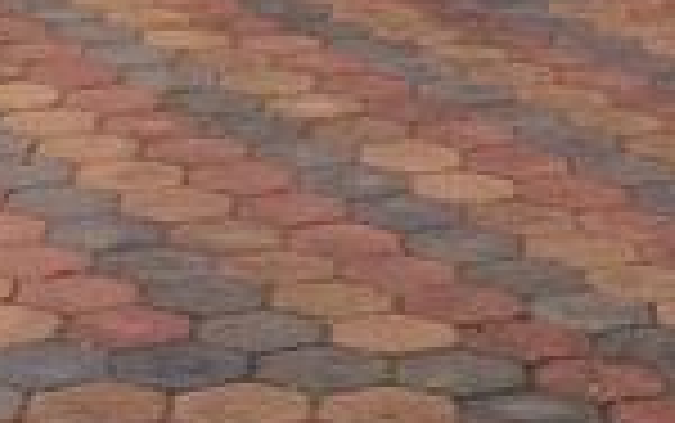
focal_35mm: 153
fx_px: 2817
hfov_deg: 13.6
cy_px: -796
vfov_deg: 7.6
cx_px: 477
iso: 50
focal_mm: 4
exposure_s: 1/374
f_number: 1.8
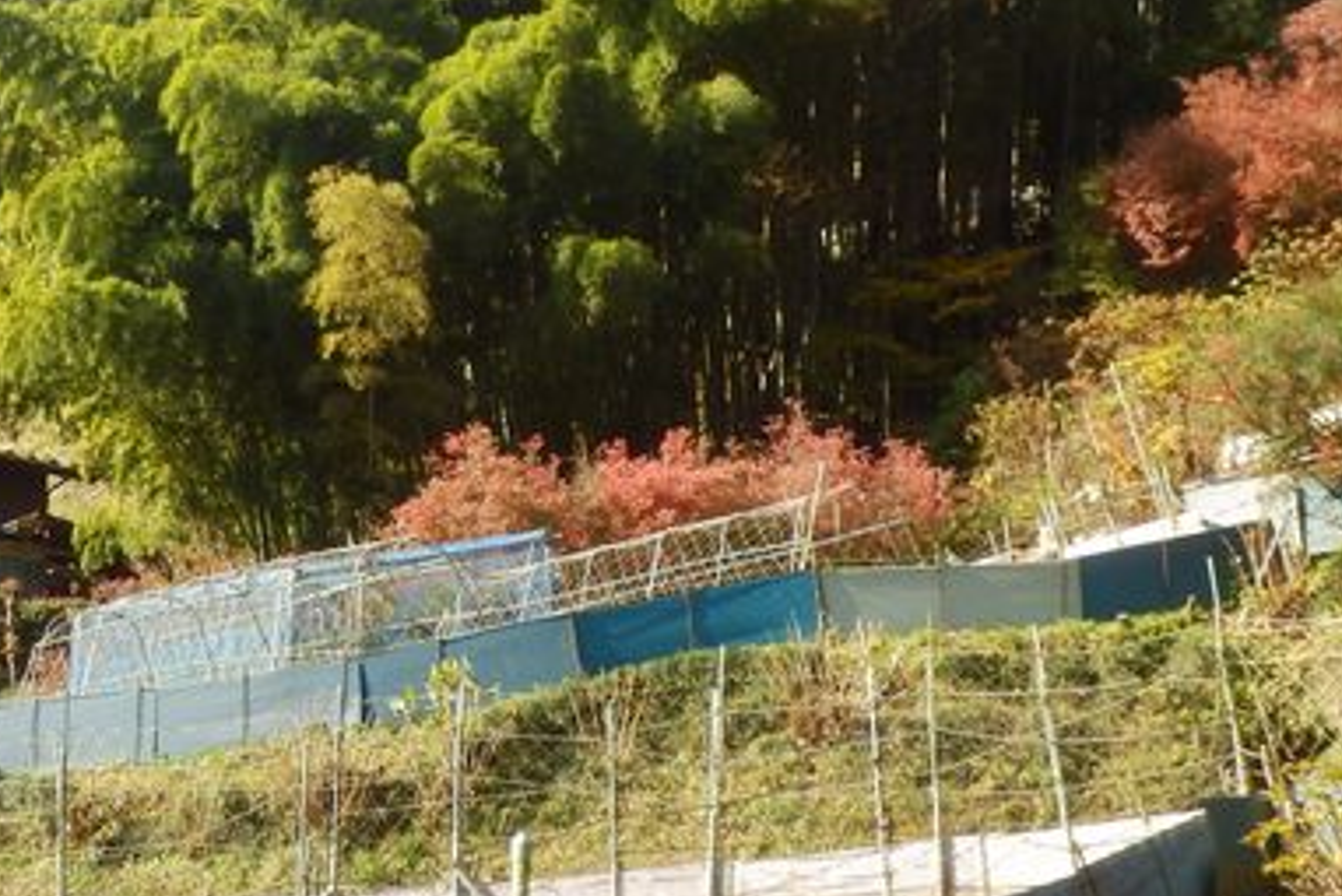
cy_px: 67
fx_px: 4139
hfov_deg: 18.4
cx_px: 506
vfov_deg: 12.3
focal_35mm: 111
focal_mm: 9.1
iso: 80
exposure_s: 1/160
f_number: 4.4
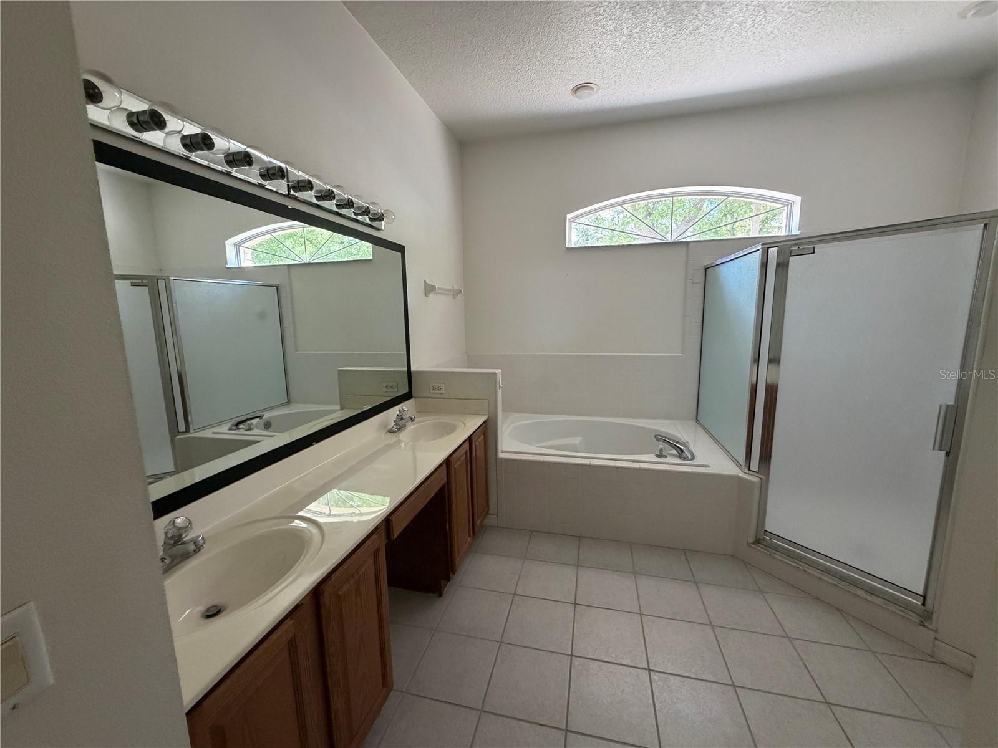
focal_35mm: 14
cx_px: 499
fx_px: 404
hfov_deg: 102.1
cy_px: 374
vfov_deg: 85.7
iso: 320
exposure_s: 1/112
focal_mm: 2.22
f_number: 2.2
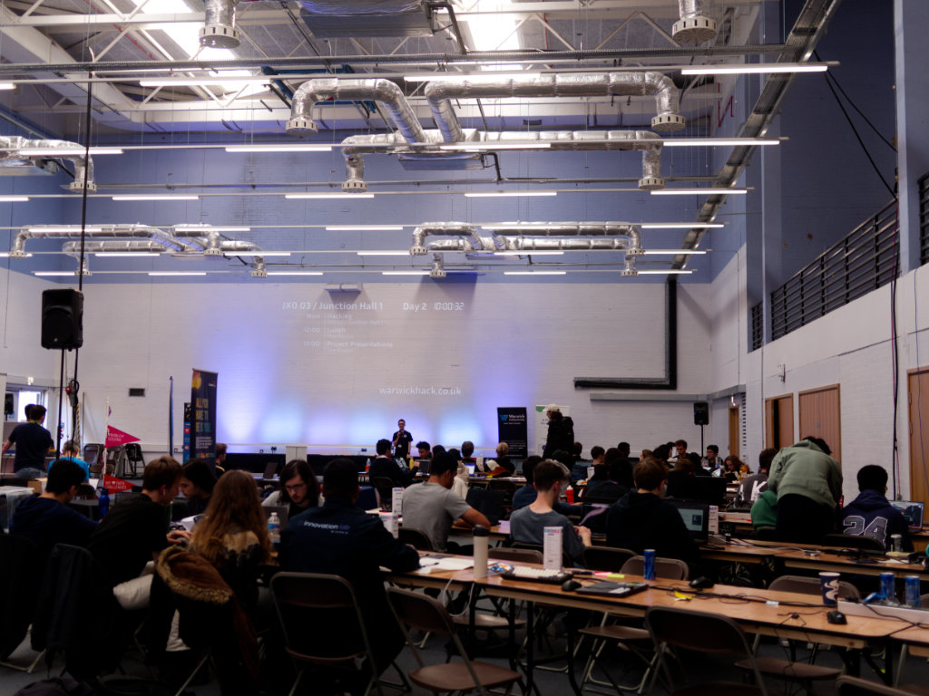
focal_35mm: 40
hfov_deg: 46.8
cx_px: 464
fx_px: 1073
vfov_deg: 36.0
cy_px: 348
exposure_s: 1/250
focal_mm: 20
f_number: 1.7
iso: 200
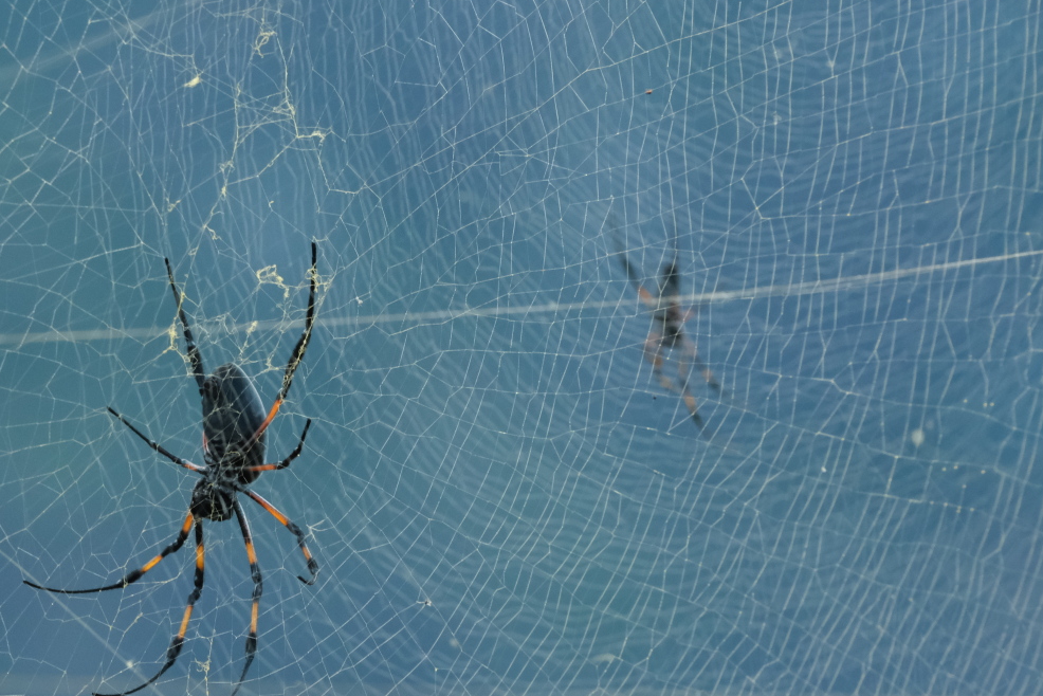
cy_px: 454
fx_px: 21415
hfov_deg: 2.8
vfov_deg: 1.9
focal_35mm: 739
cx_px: 248
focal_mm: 300
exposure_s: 1/85
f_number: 10
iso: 3200
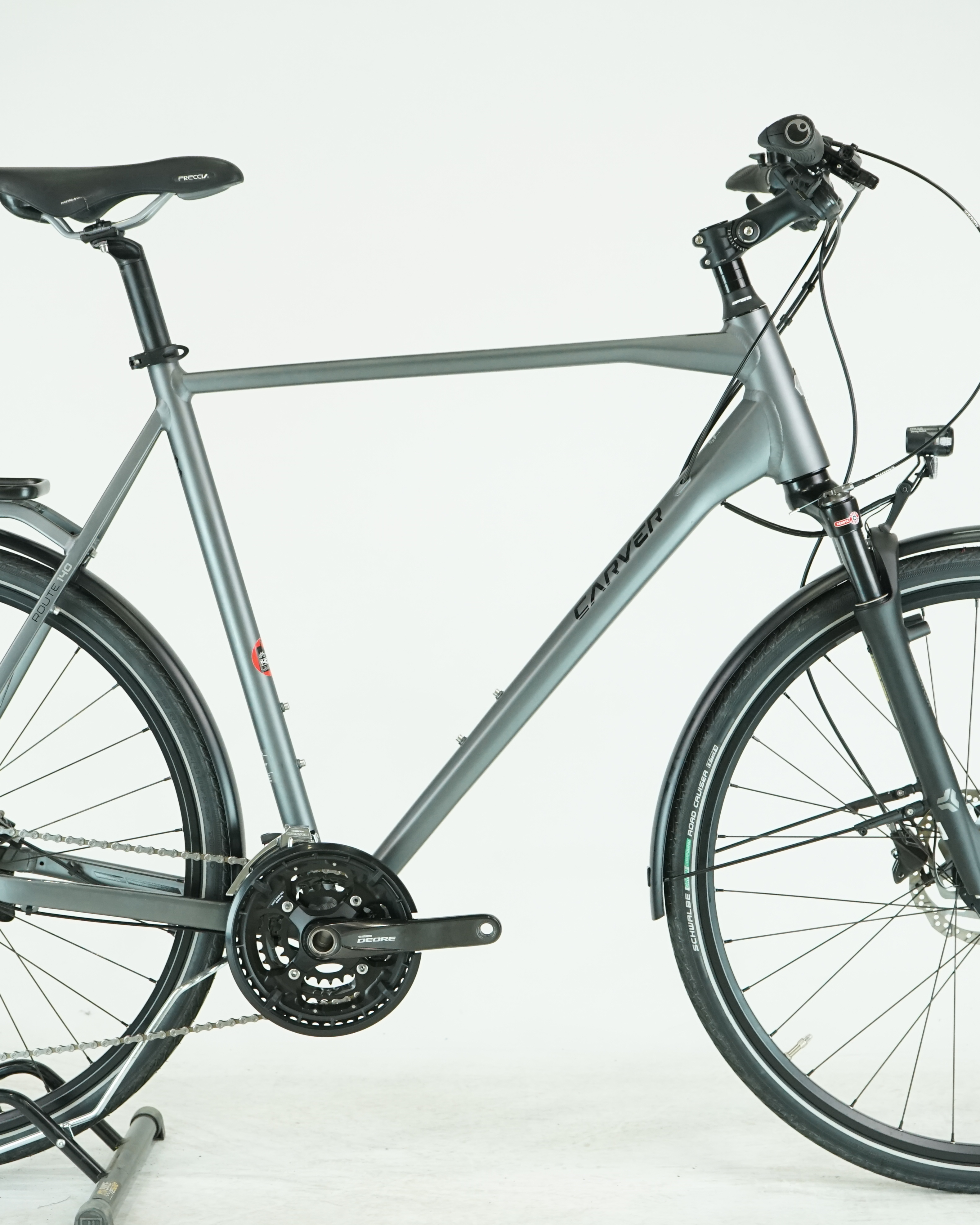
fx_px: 2792
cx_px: 468
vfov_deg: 24.8
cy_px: 617
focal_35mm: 77
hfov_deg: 19.9
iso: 1600
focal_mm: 54
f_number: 5.6
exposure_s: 1/200
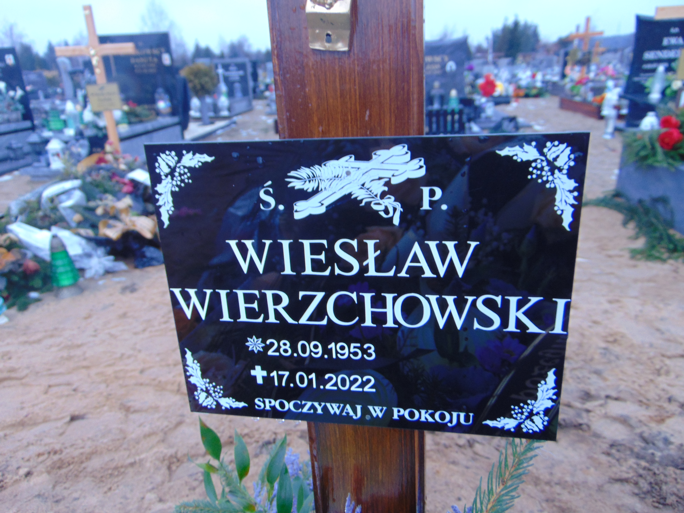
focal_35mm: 25
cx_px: 342
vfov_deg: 54.9
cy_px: 256
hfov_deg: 69.4
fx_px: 494
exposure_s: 1/125
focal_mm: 4.5
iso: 80
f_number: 3
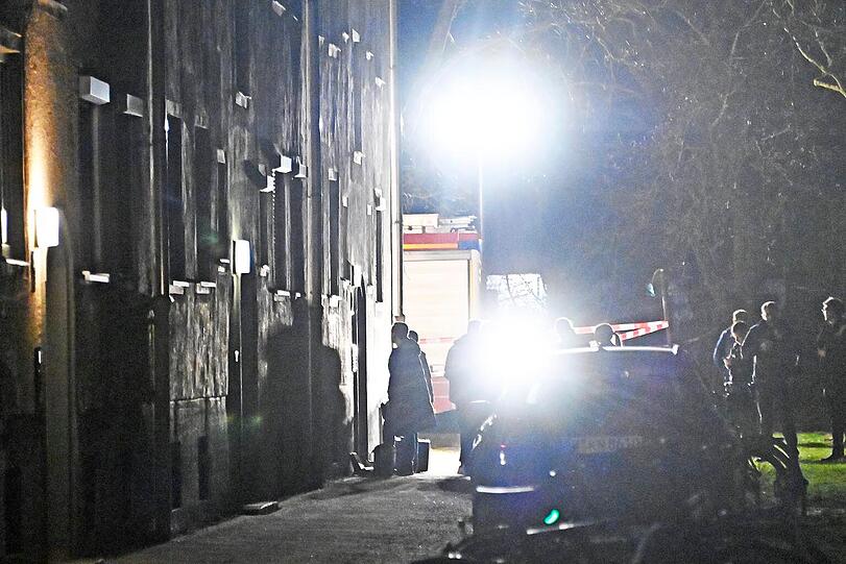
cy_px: 282
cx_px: 423
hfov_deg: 11.4
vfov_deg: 7.6
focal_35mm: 180
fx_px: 4230
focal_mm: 180
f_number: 5.6
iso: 16000
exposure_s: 1/100
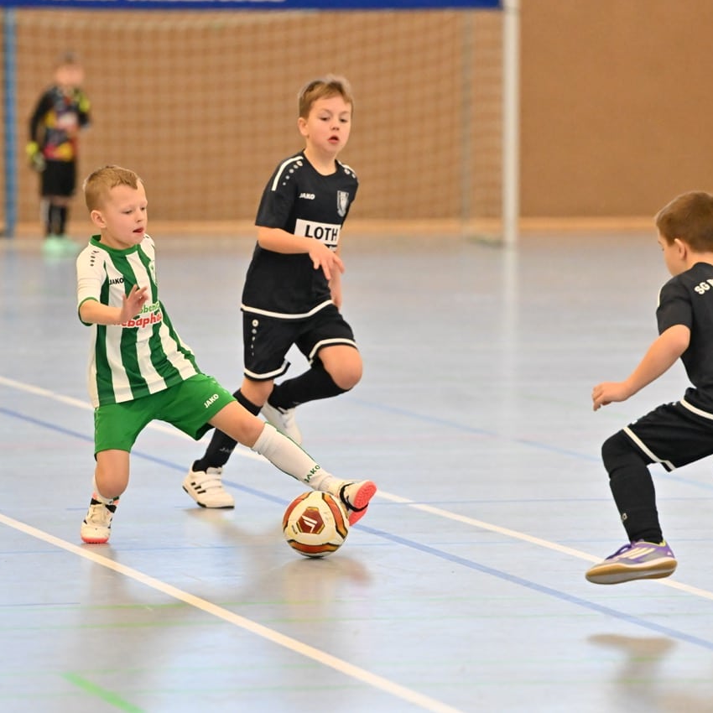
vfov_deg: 6.8
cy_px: 356
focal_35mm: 256
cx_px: 295
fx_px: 5966
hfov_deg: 6.8
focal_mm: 200
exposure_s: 1/1000
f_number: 3.5
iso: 8000
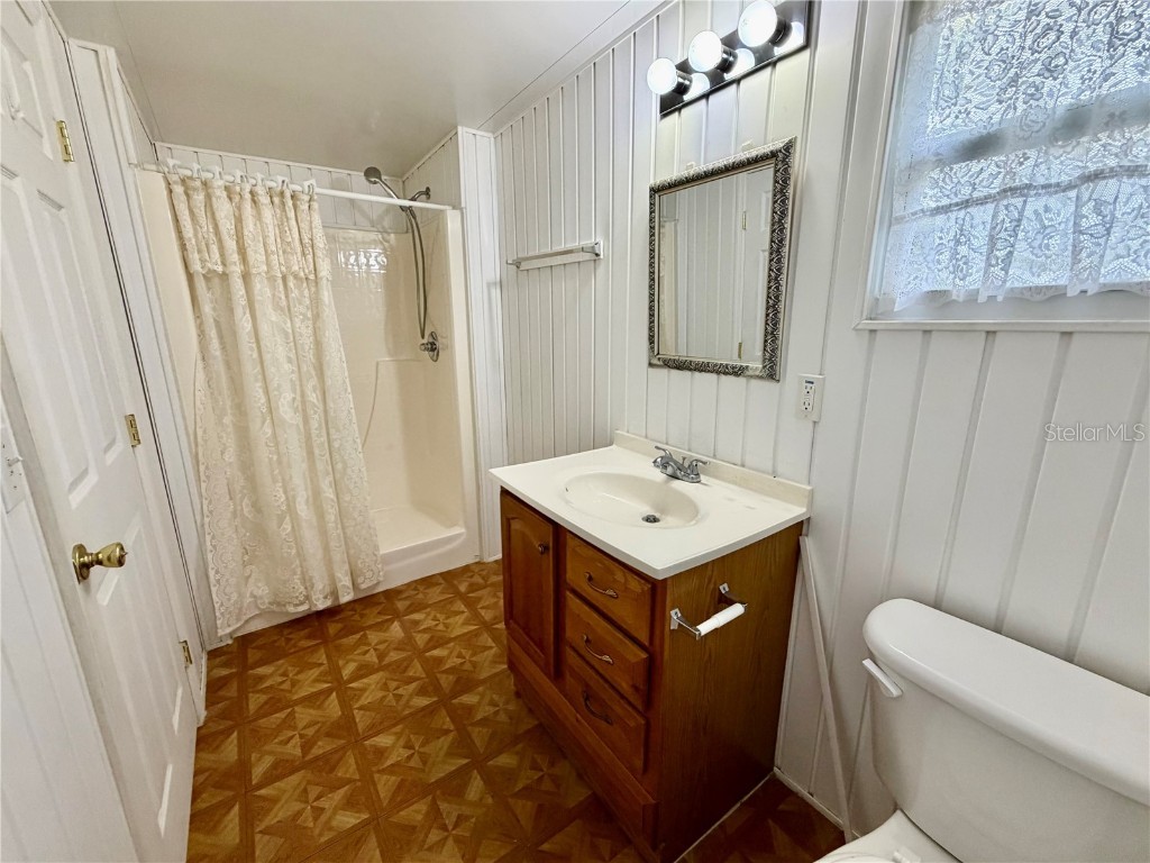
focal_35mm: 14
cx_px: 575
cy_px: 432
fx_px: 465
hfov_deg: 102.1
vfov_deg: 85.7
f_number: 2.2
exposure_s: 1/120
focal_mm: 2.22
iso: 320
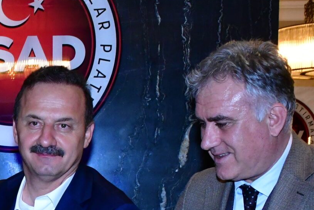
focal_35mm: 128
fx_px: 1113
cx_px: -62
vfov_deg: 10.5
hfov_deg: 15.5
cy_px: 294
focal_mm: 27
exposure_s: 1/100
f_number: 10
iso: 3200
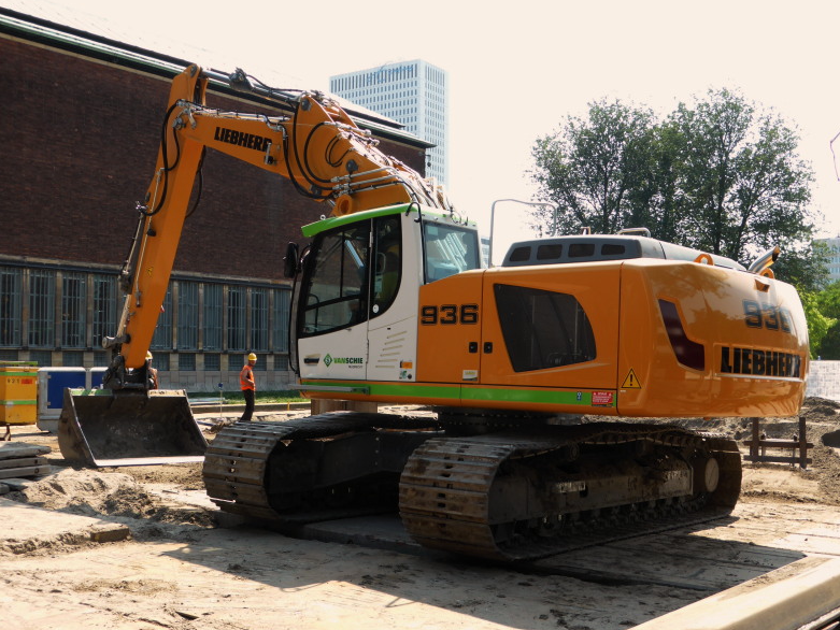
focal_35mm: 42
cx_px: 429
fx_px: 1019
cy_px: 317
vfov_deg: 34.4
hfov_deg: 44.8
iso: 100
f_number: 3.9
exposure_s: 1/250
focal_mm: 7.4
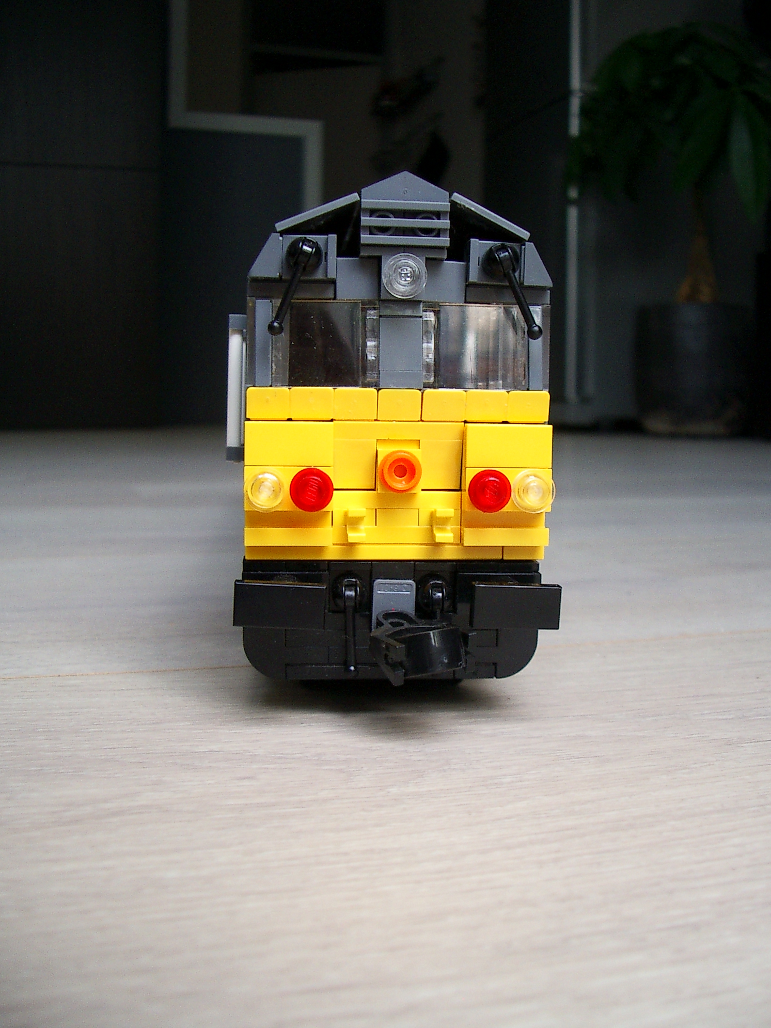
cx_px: 391
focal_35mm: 36
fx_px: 1069
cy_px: 507
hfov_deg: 39.7
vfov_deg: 51.4
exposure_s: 1/60
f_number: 2.6
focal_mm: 5.8
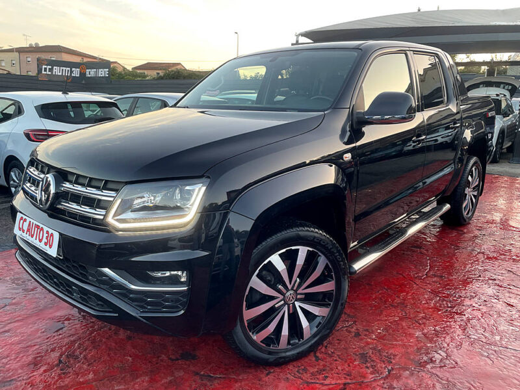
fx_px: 391
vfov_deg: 53.1
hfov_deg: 67.3
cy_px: 195
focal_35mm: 26
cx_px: 260
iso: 80
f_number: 1.6
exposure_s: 1/121
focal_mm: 4.2
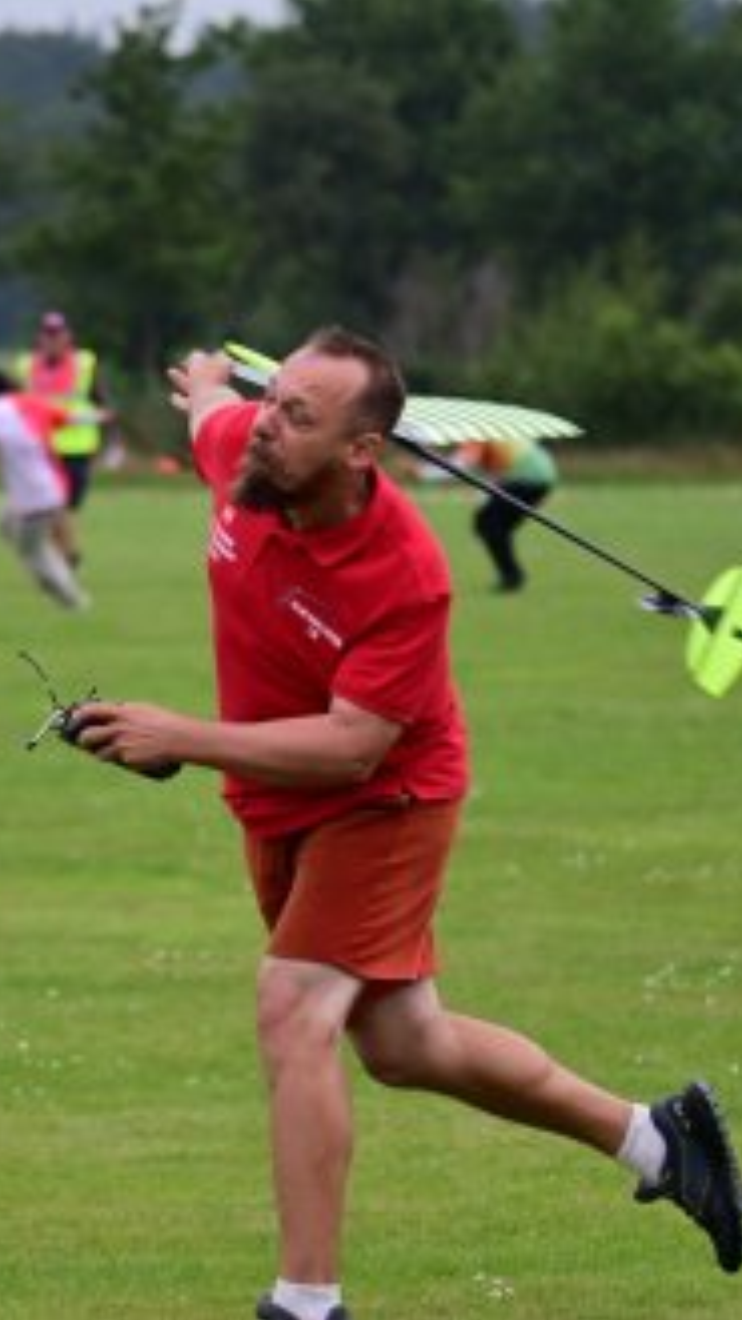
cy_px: 658
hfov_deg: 4.7
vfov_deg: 8.3
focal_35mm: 261
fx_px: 9131
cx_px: 227
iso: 1600
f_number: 5.3
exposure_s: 1/2000
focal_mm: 165
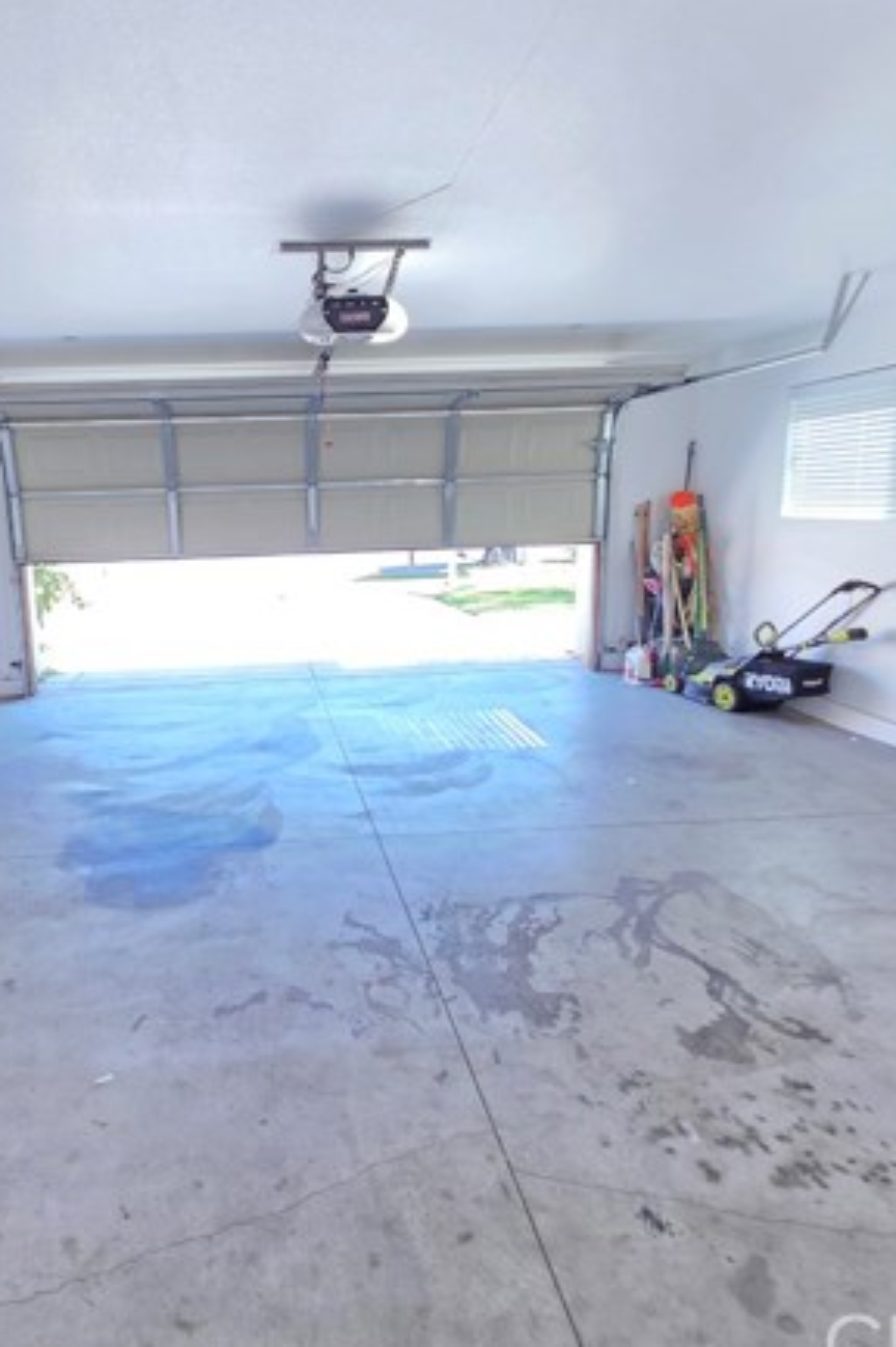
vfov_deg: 84.0
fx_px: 748
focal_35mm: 20
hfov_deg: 60.1
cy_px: 641
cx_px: 283
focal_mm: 2.2
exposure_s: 1/120
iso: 200
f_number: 1.9
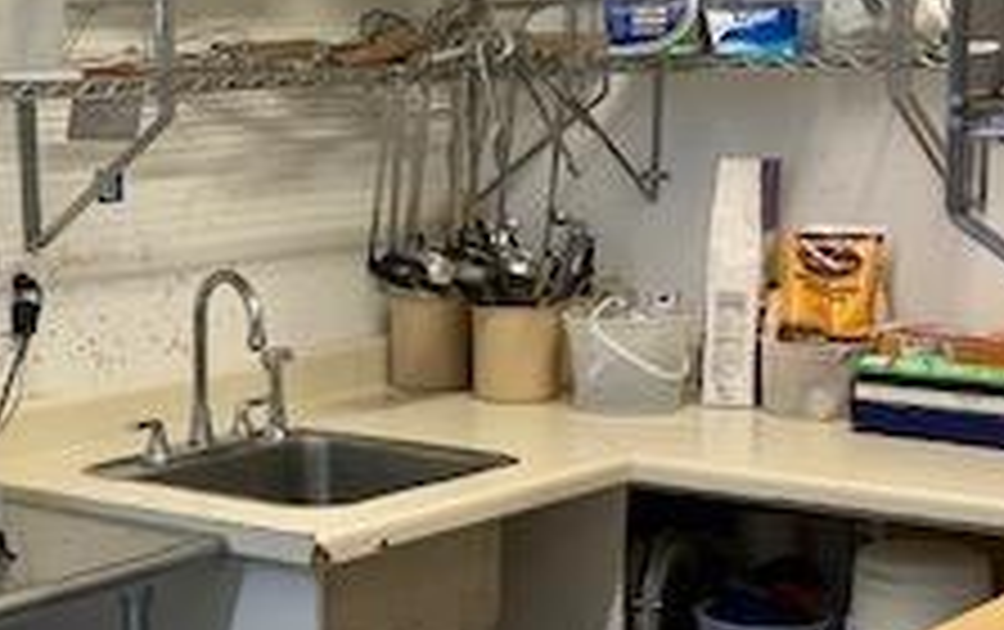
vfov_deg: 16.6
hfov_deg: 25.6
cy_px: 369
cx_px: 171
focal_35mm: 79
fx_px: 2164
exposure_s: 1/60
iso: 50
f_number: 1.8
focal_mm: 4.25
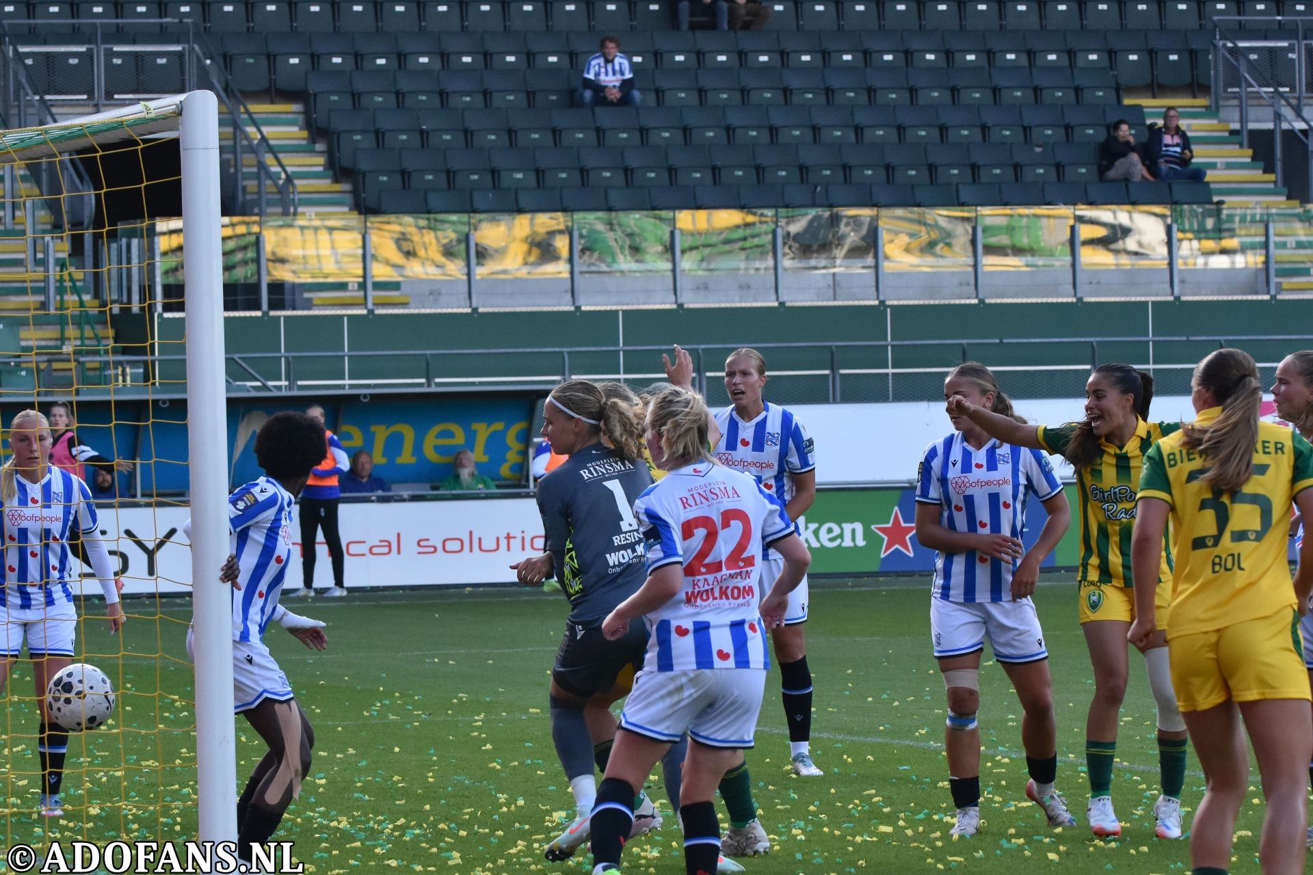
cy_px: 438
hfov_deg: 15.2
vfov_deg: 10.2
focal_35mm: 135
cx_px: 656
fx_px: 4923
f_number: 4.5
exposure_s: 1/1000
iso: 900
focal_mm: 90
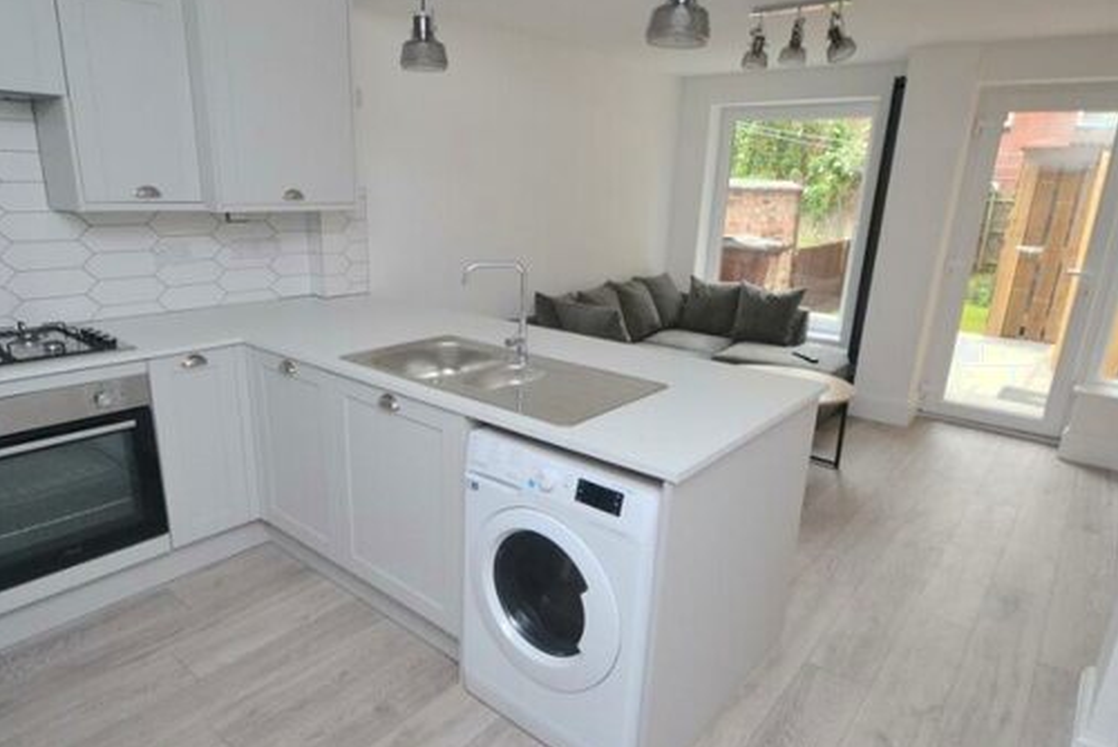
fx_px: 653
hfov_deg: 81.2
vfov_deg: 59.5
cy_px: 401
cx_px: 546
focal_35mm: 21
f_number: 8
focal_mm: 10
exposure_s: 1/160
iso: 1600
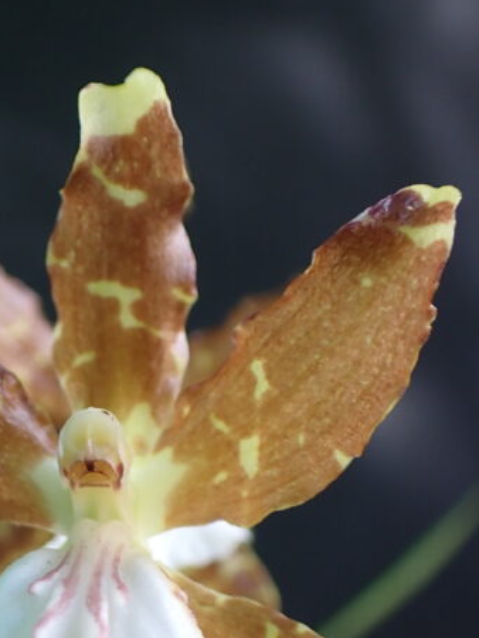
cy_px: 523
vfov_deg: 33.2
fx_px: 1032
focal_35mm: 56
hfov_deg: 25.2
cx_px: 35
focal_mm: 5.4
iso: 160
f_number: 2.3
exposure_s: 1/125
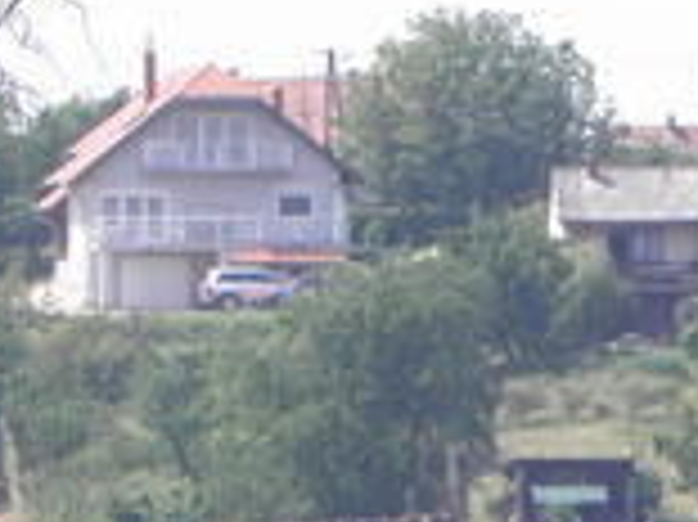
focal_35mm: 809
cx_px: 1301
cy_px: 837
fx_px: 16300
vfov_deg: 1.8
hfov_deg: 2.4
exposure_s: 1/160
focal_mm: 35.06
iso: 64
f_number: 5
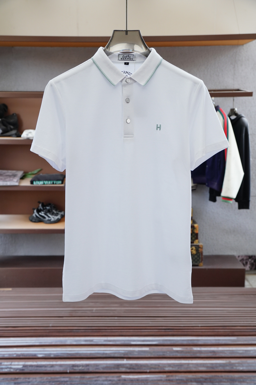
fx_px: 400
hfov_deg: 35.5
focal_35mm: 38
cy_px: 192
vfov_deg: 51.3
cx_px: 128
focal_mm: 25
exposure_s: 1/250
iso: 320
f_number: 4
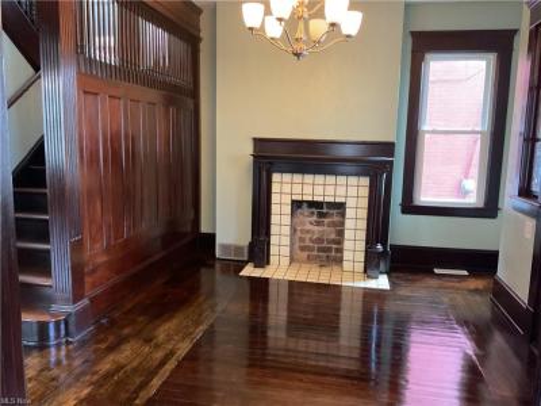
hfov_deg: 61.7
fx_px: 453
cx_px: 270
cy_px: 203
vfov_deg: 48.2
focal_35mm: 29
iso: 250
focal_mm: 3
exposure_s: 1/30
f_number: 1.8
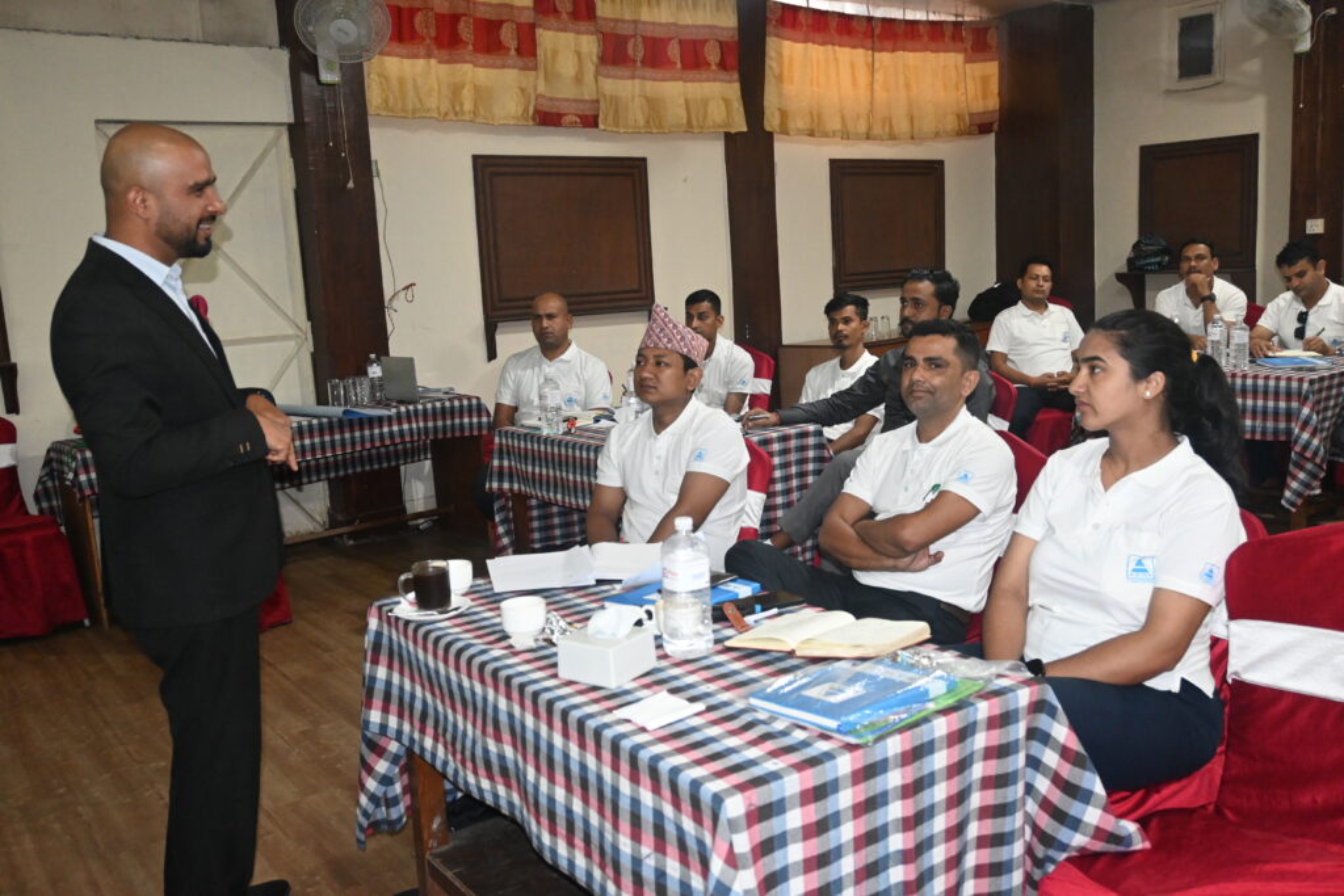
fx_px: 1204
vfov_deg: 40.8
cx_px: 672
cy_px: 448
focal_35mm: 32
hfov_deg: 58.3
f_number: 4
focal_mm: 21.5
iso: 2500
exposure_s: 1/60
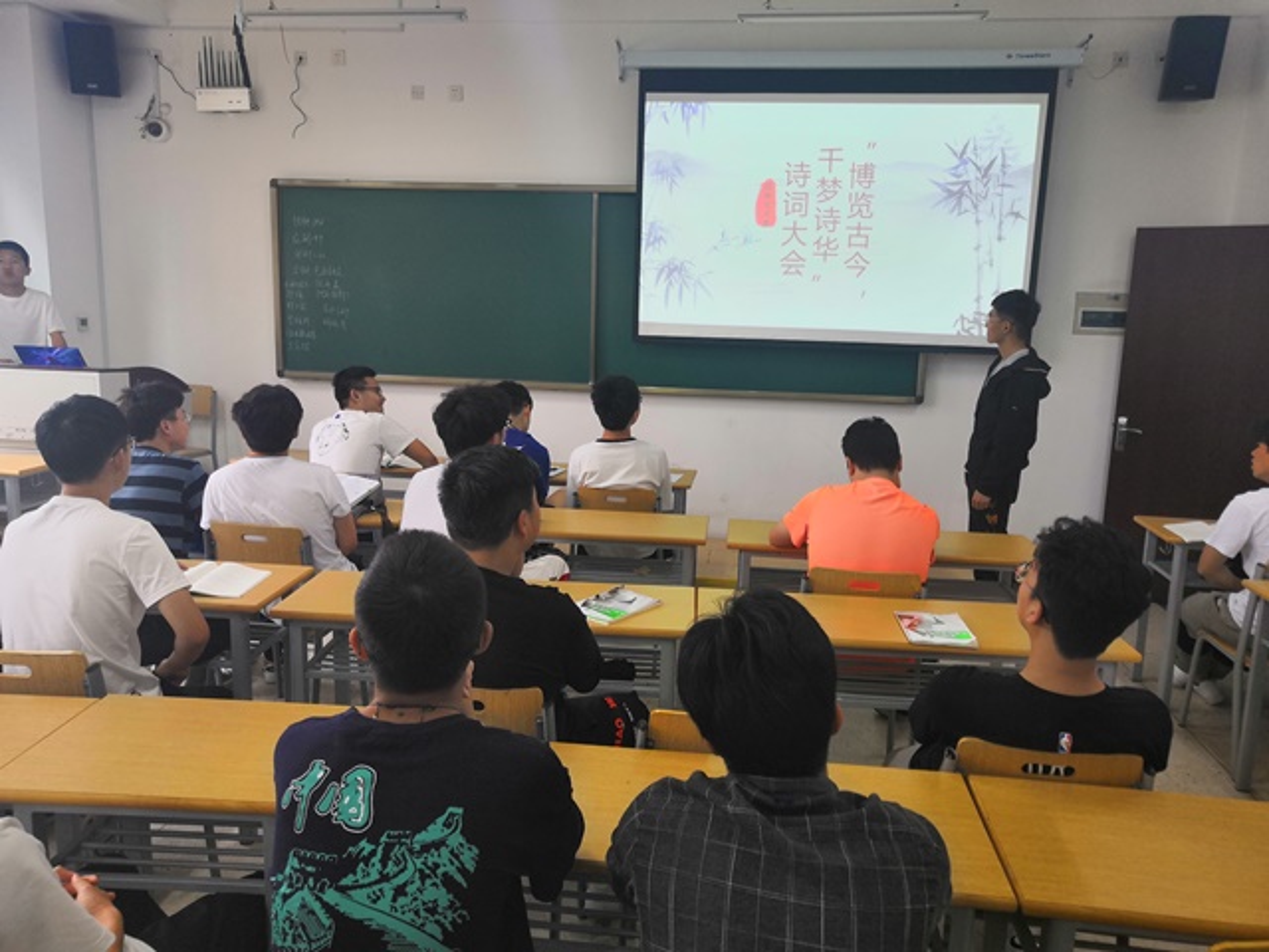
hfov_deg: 65.3
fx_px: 990
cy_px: 476
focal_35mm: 27
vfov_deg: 51.4
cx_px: 634
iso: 64
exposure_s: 1/50
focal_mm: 3.95
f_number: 1.8
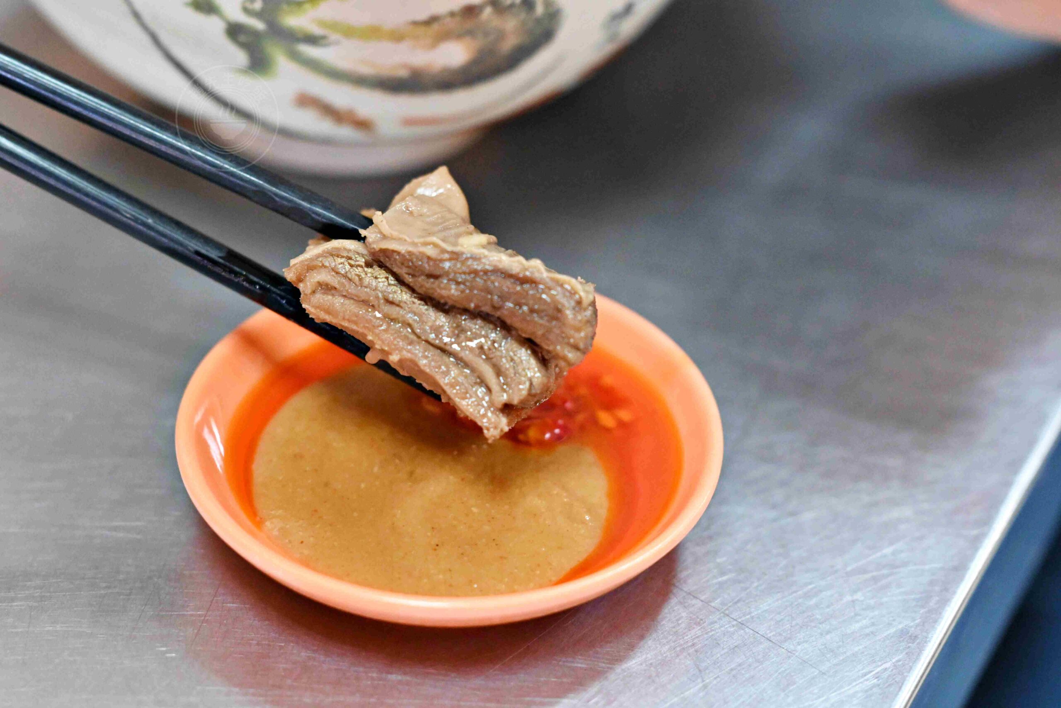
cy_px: 354
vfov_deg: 18.2
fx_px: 2210
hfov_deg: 27.0
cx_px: 530
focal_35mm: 75
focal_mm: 50
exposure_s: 1/200
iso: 4000
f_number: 3.2
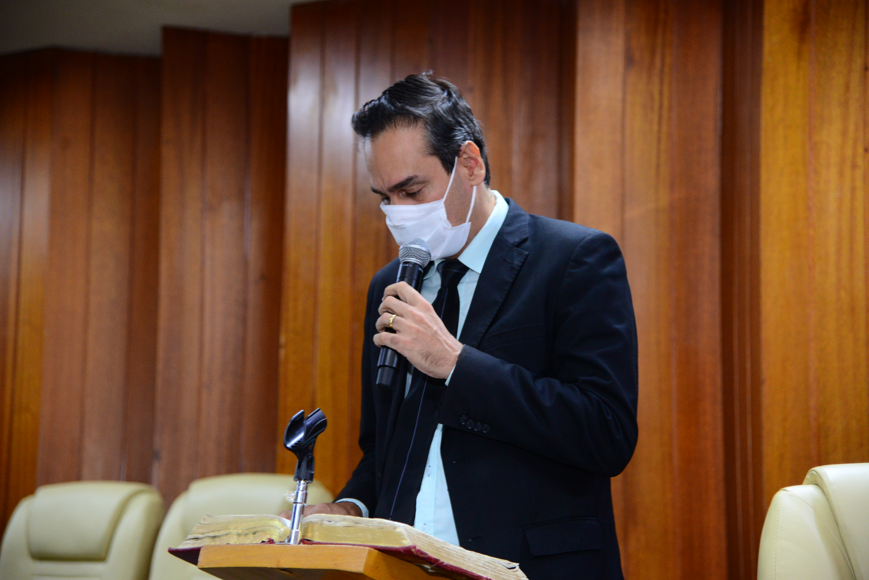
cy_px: 290
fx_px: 1980
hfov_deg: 24.8
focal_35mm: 82
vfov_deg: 16.7
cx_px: 434
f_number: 4
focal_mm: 82
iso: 2000
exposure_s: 1/60
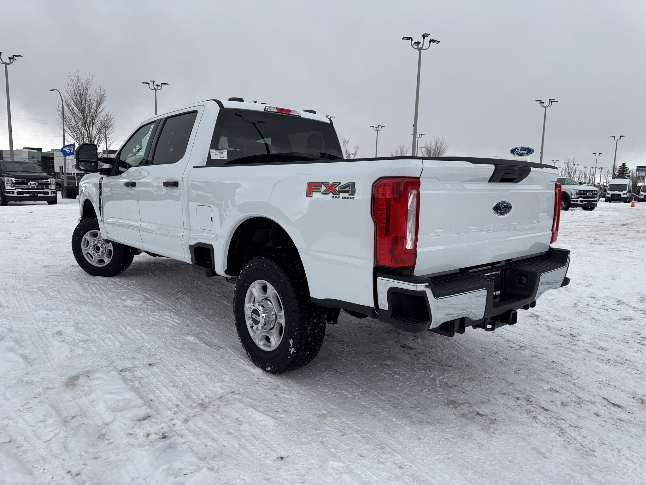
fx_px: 448
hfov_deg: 71.6
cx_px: 323
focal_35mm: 24
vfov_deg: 56.8
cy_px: 242
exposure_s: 1/1597
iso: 80
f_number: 1.78
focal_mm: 6.76
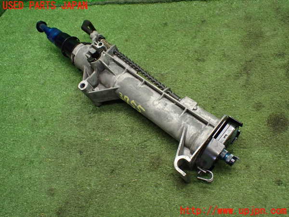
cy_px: 108
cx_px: 144
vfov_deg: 46.8
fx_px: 250
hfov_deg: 60.0
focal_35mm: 30
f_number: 2.3
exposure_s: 1/125
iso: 800
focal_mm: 5.4
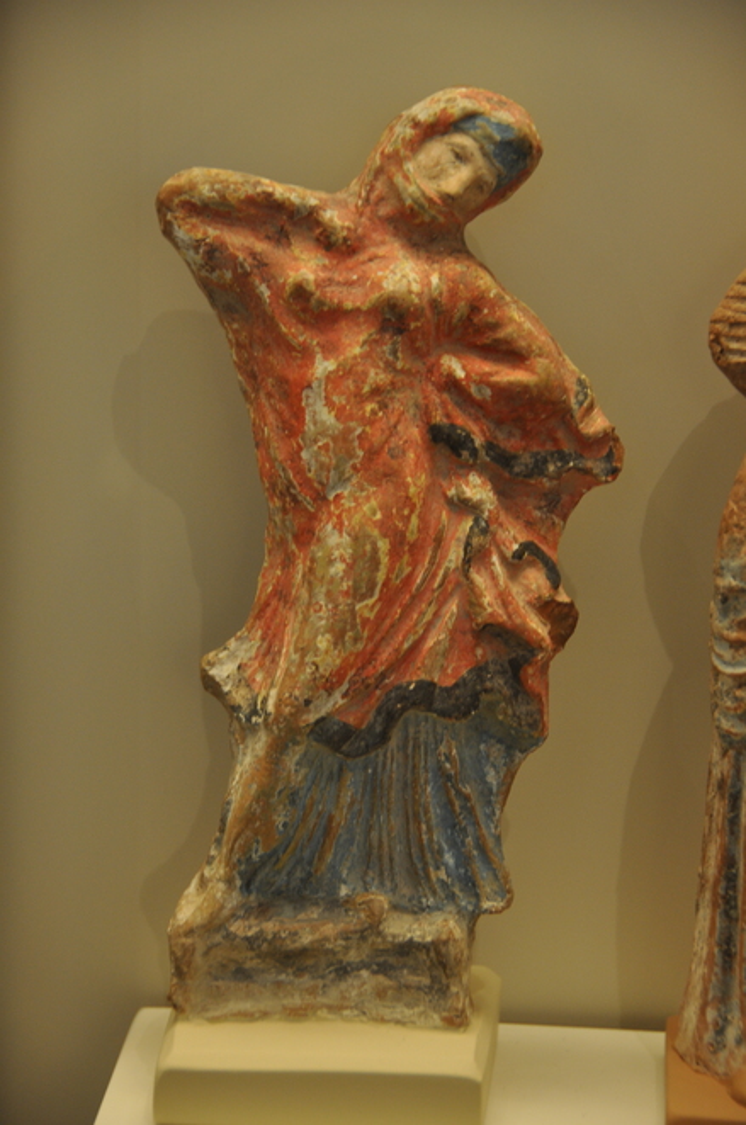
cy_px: 562
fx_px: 4913
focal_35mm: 158
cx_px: 373
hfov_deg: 8.7
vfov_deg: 13.1
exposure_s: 1/20
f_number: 5.3
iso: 500
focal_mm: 105
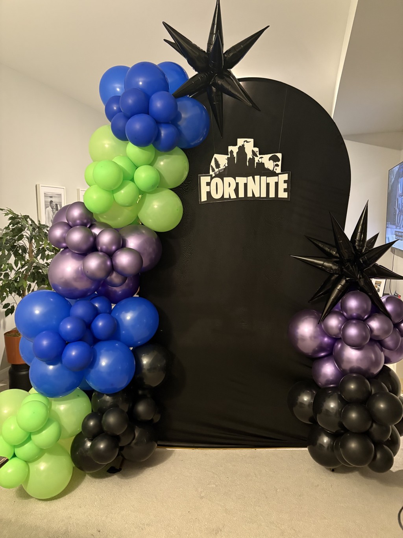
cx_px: 202
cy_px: 269
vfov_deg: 67.3
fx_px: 404
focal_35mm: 26
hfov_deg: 53.1
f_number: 1.6
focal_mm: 5.96
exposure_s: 1/30
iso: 640
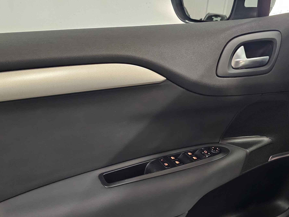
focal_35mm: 33
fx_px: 276
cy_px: 153
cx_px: 151
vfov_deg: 42.1
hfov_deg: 55.3
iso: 1250
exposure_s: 1/25
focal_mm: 6.3
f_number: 1.7
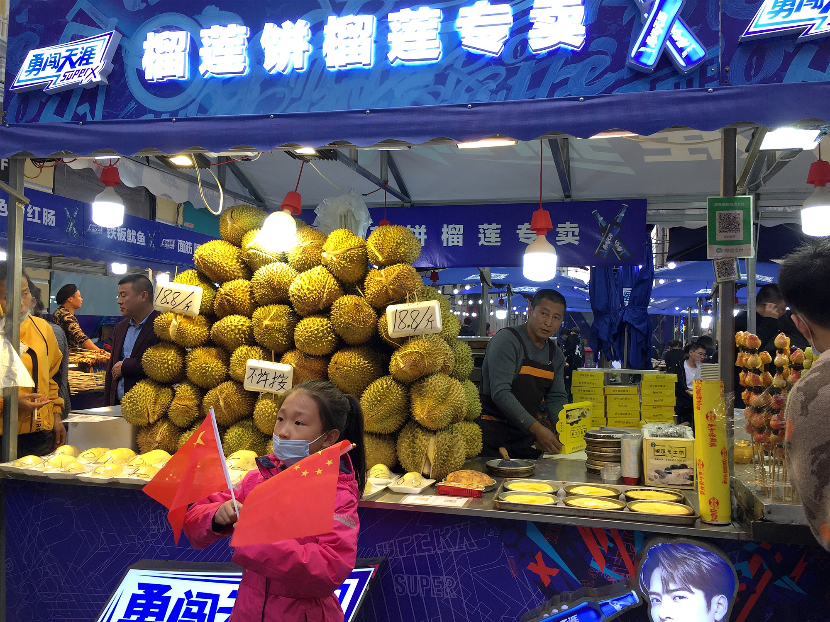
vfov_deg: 48.2
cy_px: 311
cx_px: 415
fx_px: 695
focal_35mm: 29
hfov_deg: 61.7
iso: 32
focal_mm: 4.15
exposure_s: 1/100
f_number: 2.2
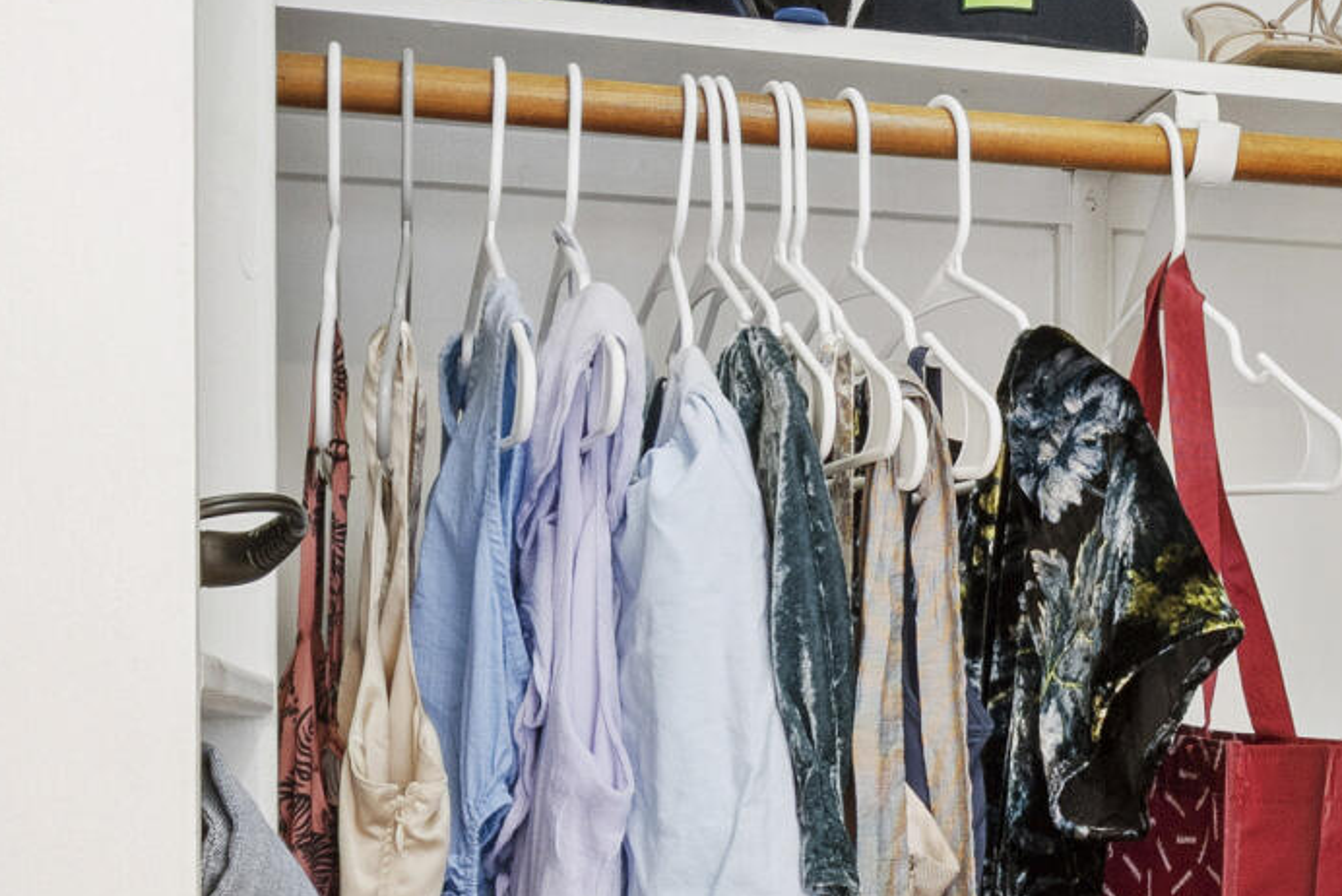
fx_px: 2424
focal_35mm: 65
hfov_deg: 28.4
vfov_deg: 20.8
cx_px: 1441
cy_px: 640
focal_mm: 10
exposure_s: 1
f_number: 8
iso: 100
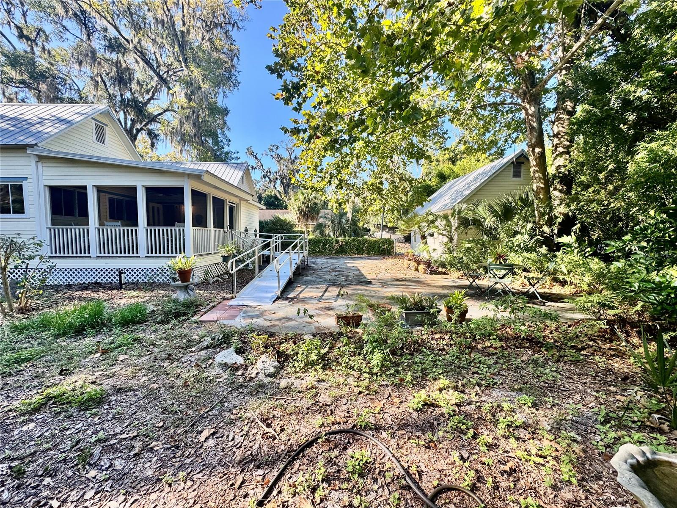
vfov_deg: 85.7
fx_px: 274
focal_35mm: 14
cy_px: 254
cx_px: 338
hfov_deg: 102.1
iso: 40
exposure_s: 1/299
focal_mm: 2.22
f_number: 2.2
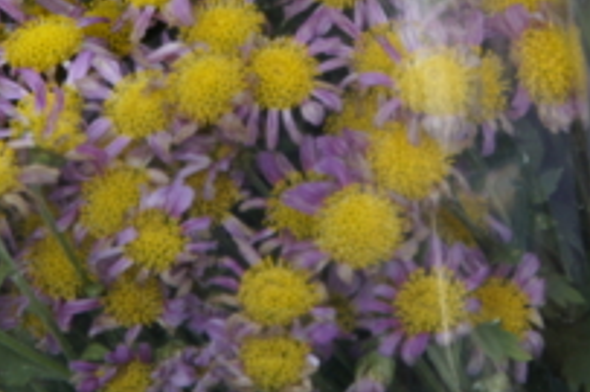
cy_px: 13
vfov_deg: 2.1
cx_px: 308
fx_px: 10873
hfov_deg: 3.1
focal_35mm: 664
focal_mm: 150
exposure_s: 1/250
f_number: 5.6
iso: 400
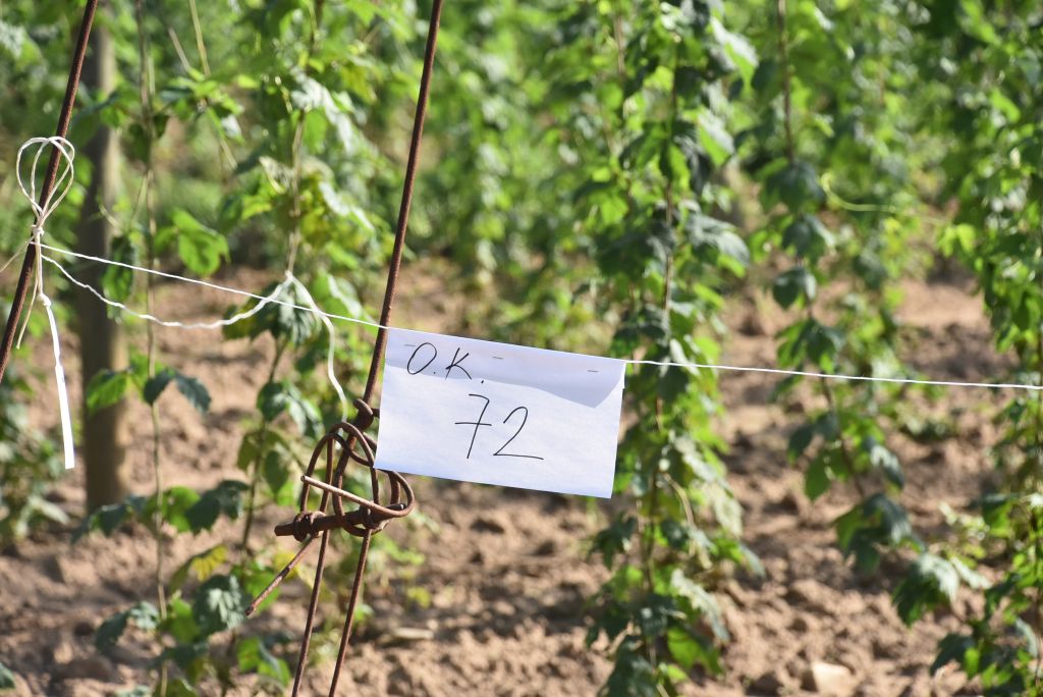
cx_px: 522
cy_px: 348
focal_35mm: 202
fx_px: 5870
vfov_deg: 6.8
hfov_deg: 10.2
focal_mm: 135
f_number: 8
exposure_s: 1/1000
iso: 800
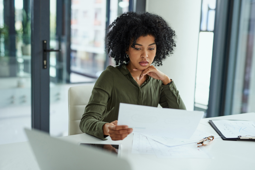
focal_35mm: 50
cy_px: 85
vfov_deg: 27.0
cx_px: 128
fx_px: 354
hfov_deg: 39.6
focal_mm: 50
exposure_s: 1/200
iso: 320
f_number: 2.2
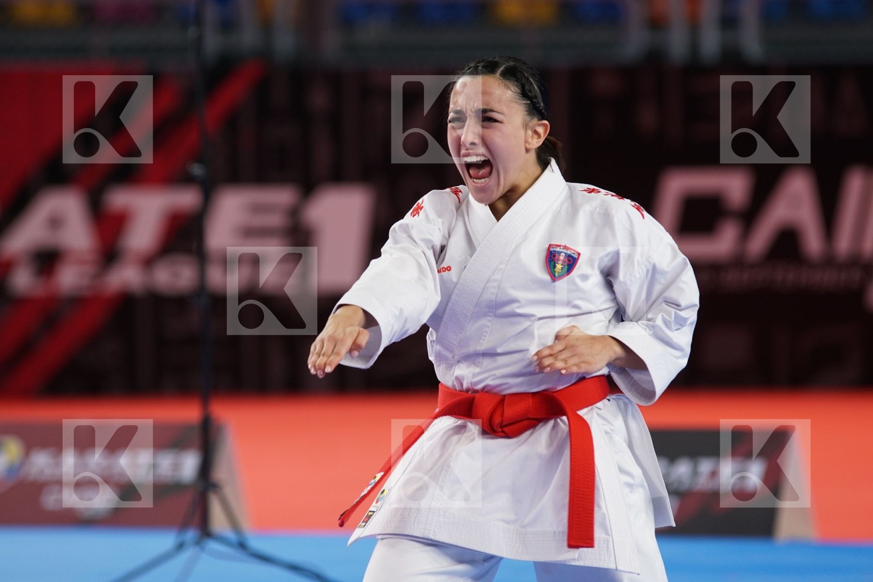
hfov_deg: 6.9
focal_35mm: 300
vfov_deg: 4.6
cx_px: 436
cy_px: 291
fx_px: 7274
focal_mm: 200
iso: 500
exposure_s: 1/250
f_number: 3.2
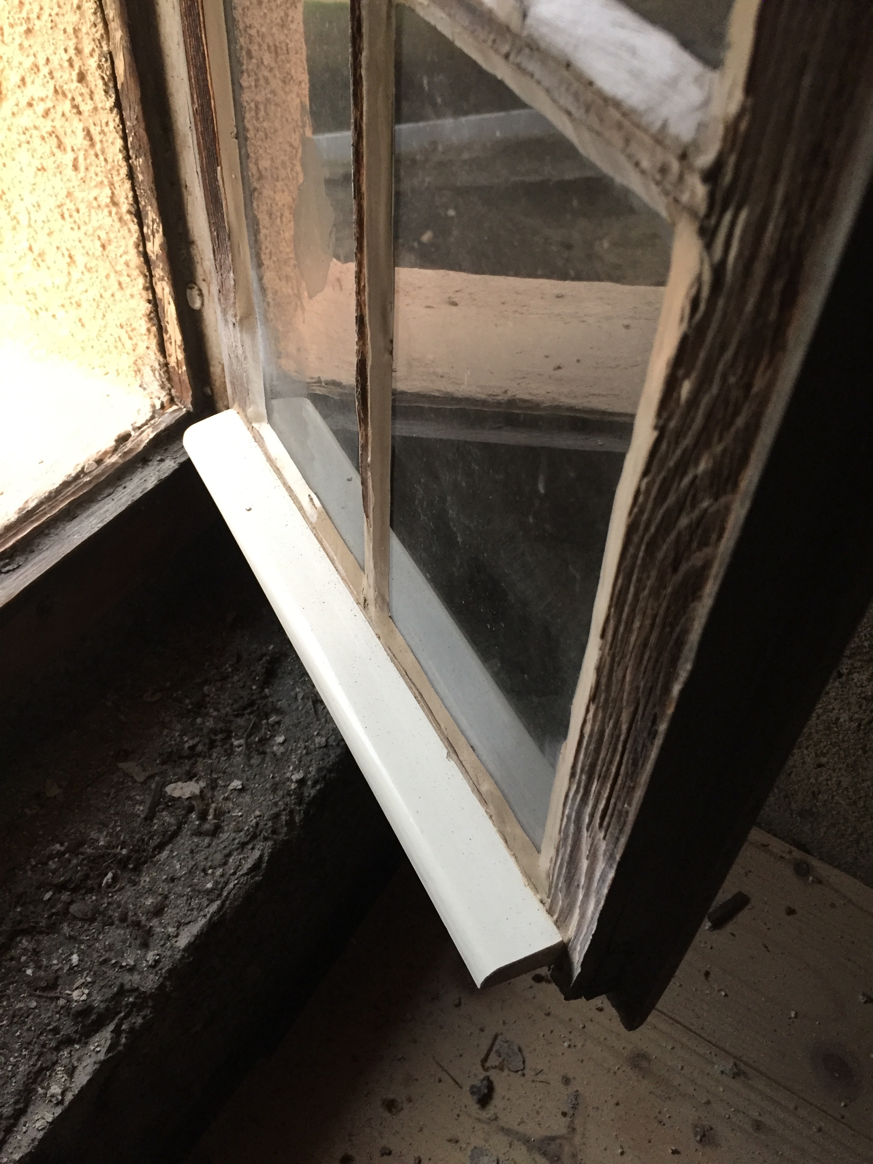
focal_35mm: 29
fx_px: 975
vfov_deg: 61.7
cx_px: 436
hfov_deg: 48.2
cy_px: 582
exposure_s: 1/33
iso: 160
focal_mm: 4.15
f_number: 2.2
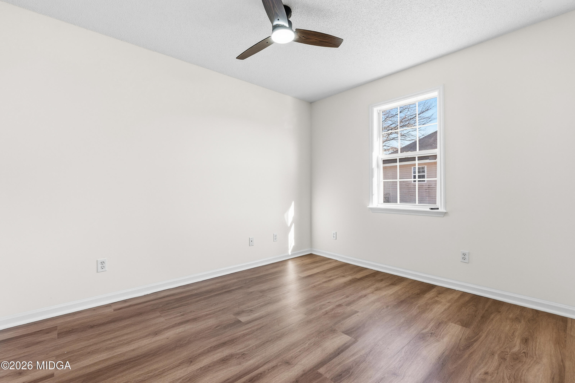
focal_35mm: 15
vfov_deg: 77.3
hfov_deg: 100.4
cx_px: 288
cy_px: 192
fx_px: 240
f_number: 10
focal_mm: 10
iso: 100
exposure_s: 1/50
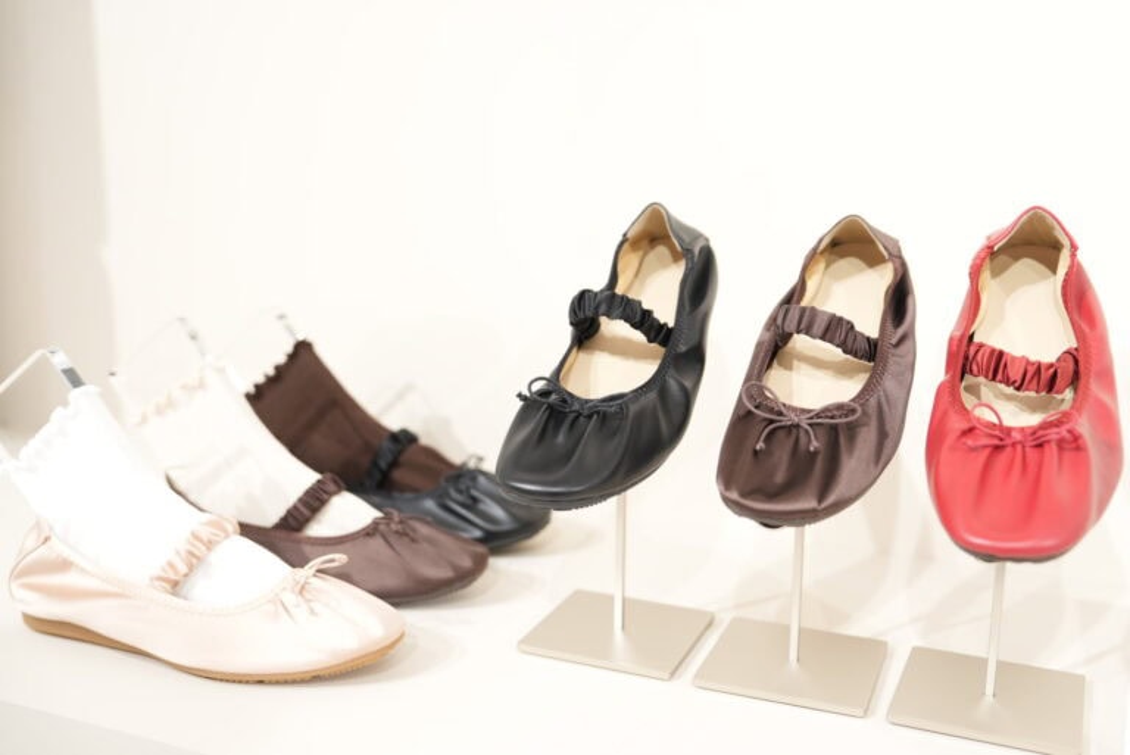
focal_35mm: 38
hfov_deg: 50.7
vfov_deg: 35.1
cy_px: 378
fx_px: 1193
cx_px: 565
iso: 1000
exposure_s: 1/200
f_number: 2.8
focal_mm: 38
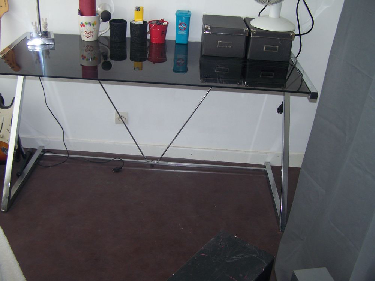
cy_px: 140
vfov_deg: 37.7
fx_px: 412
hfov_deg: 49.0
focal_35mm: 38
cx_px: 188
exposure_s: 1/60
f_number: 2.8
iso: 80
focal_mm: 6.3
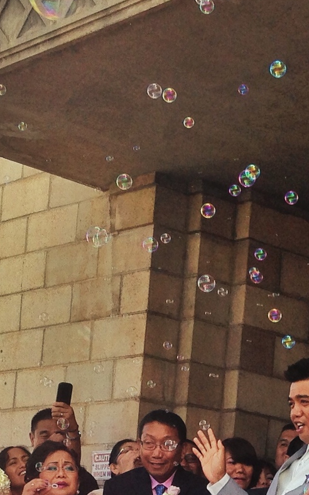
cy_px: 550
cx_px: 263
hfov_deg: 11.7
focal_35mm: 111
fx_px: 1497
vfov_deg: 18.1
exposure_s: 1/423
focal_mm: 4.12
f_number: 2.4
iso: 50
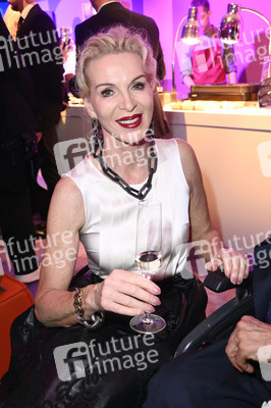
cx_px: 136
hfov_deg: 36.8
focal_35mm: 36
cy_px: 204
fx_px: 407
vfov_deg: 53.2
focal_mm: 36
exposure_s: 1/80
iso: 2500
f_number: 5.6
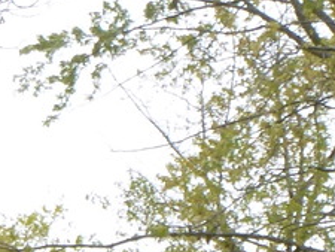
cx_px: 185
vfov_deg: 8.3
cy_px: 656
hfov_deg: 12.3
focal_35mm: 160
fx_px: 1549
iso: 100
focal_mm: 4.5
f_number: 3.9
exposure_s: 1/100
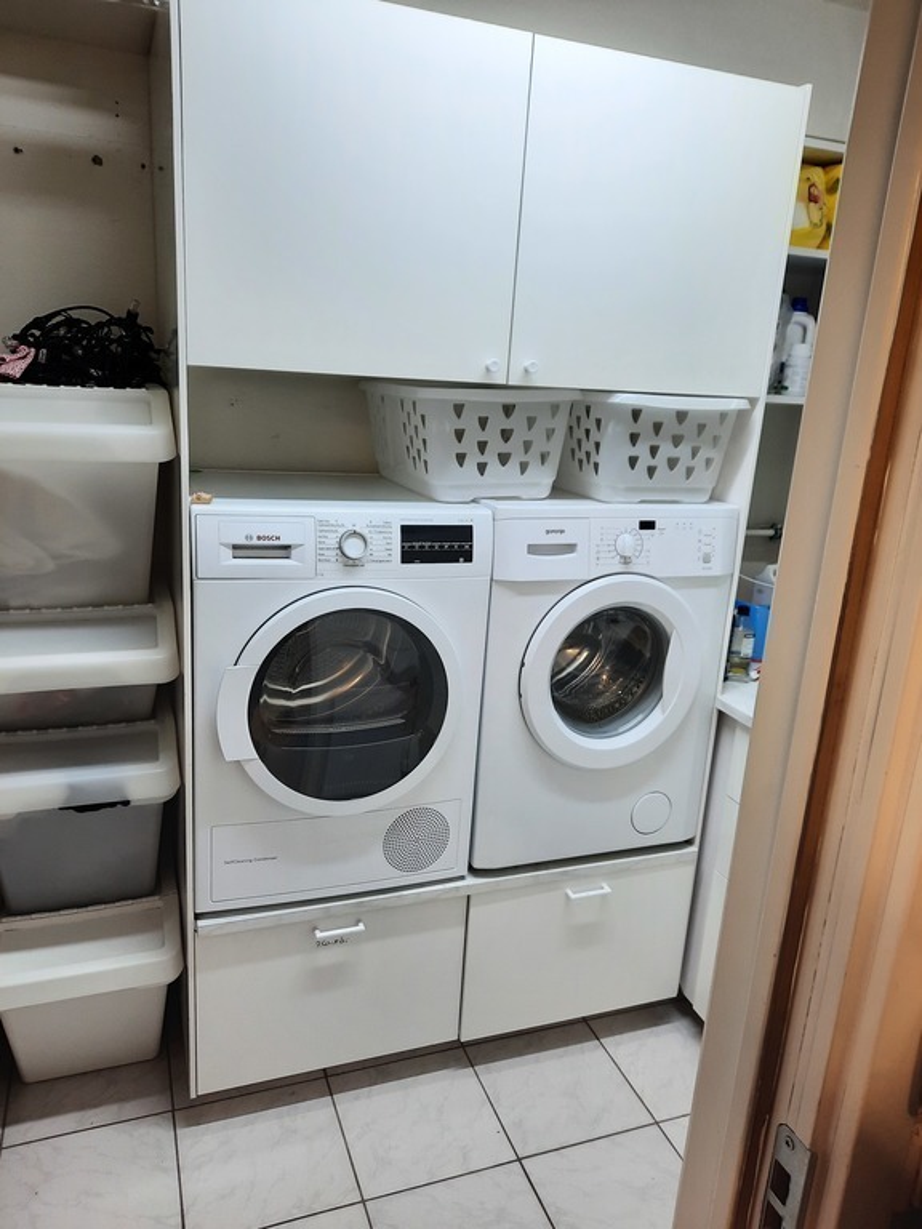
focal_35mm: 25
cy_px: 614
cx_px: 461
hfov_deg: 54.9
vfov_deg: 69.4
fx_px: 888
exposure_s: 1/50
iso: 64
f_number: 2
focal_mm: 4.6
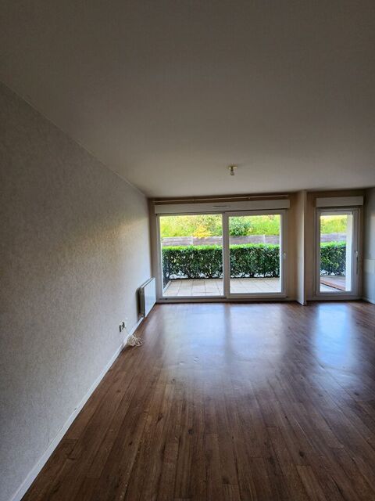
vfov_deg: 106.2
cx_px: 188
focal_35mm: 13
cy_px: 250
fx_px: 188
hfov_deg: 89.9
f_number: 2.2
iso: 160
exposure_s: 1/50
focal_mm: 2.2
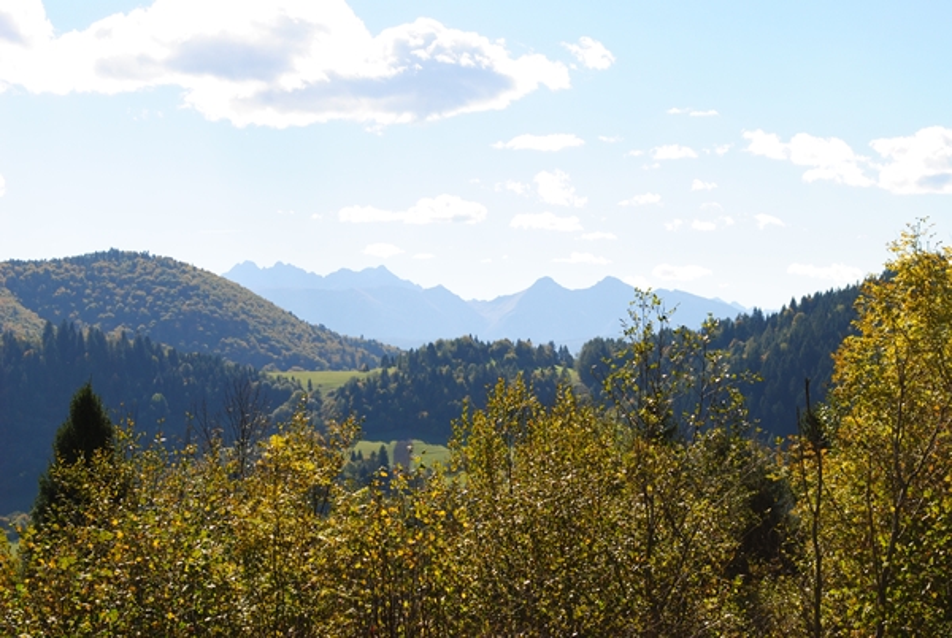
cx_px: 476
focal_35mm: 82
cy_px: 319
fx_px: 2185
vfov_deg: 16.6
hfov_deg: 24.6
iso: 180
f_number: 10
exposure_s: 1/250
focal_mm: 55
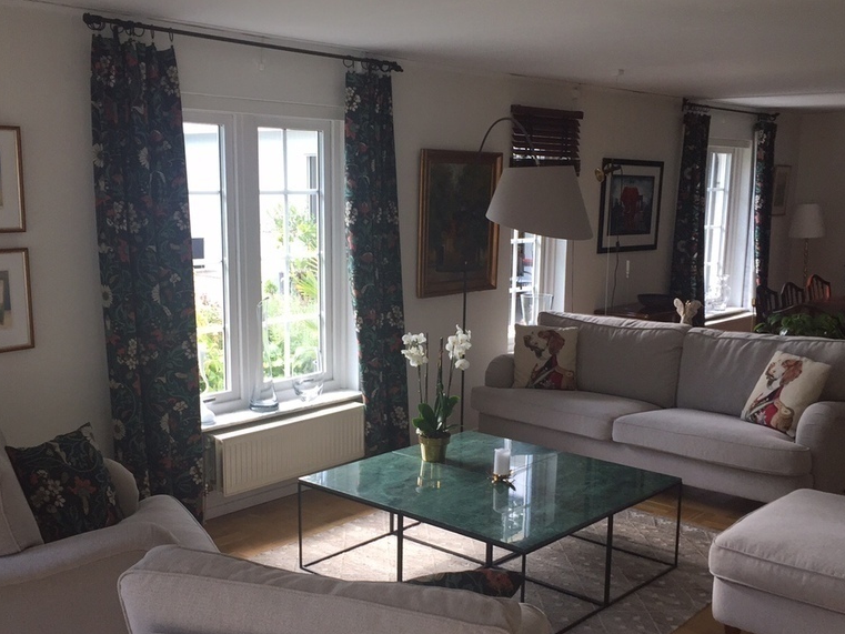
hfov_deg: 47.8
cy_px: 371
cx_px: 394
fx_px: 952
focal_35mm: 39
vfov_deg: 36.7
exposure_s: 1/100
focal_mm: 4.15
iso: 50
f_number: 2.2
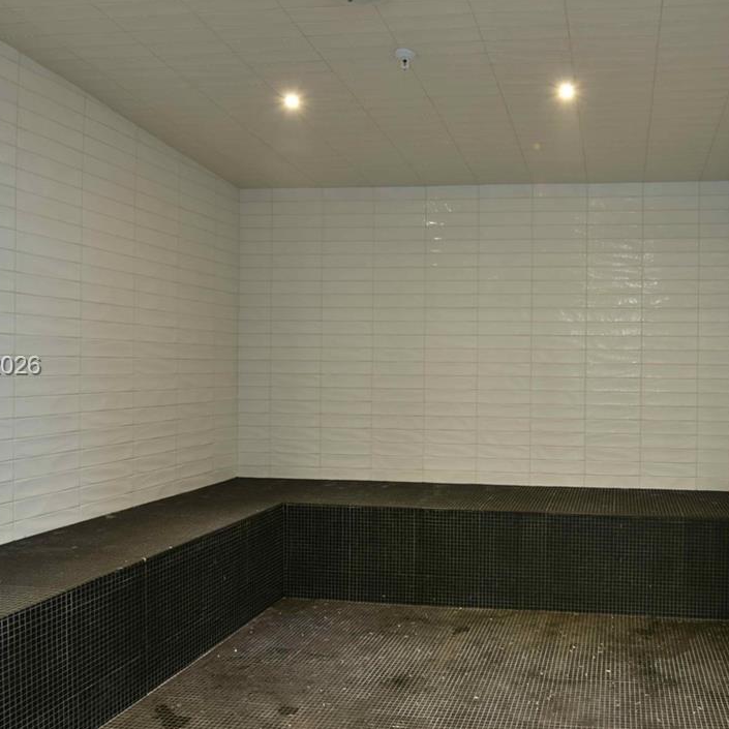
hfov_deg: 56.2
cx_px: 546
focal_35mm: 27
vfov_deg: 59.1
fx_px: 643
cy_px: 367
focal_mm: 14
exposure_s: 2
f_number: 10
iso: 200
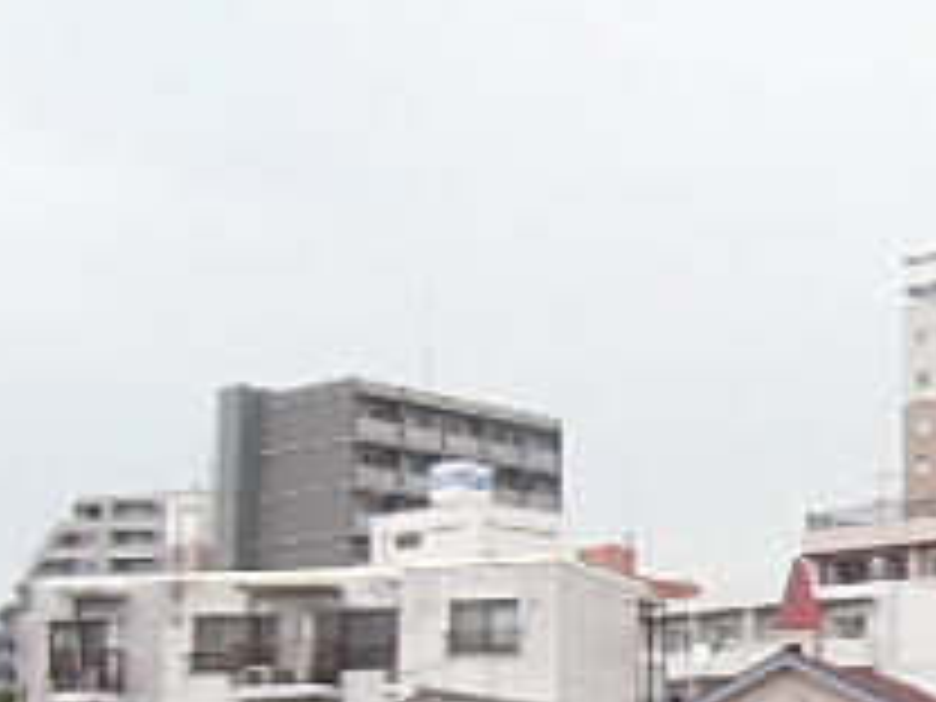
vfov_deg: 19.7
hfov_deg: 23.5
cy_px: 562
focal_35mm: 74
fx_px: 2001
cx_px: 1197
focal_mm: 4.24
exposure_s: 1/250
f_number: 3
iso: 64
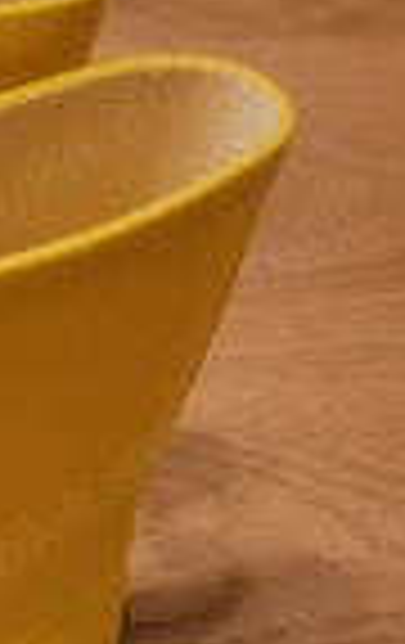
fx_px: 1248
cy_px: 576
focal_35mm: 71
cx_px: -198
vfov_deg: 27.9
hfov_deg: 16.8
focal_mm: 6.7
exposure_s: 1/40
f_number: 1.8
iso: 640
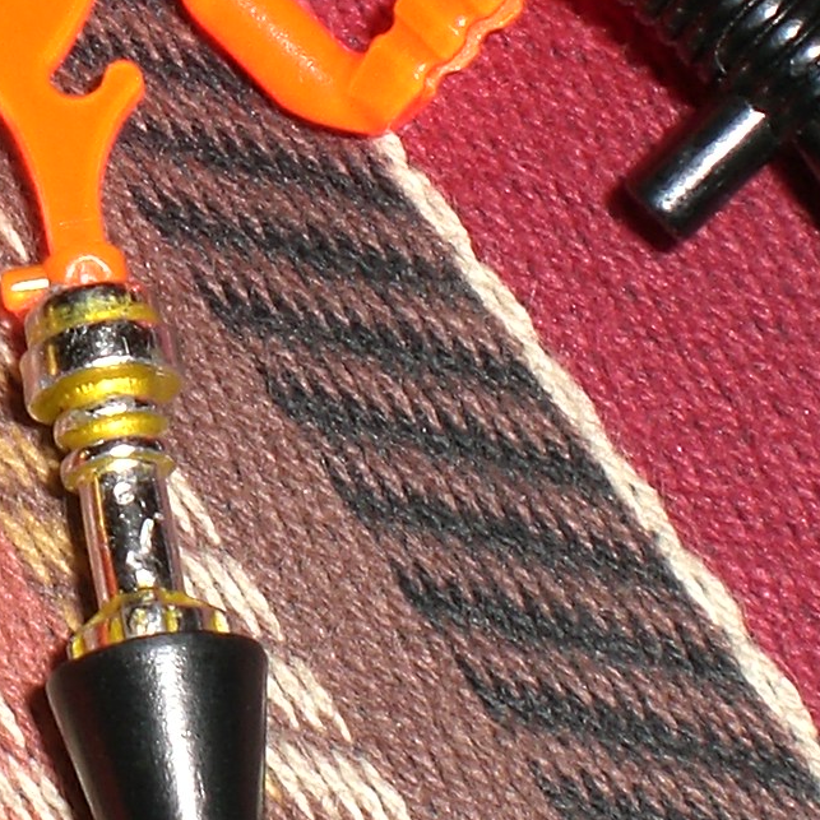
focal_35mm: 147
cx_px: -180
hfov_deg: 11.6
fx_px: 3940
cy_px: 476
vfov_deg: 11.9
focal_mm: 6.3
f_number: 4.4
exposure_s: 1/60
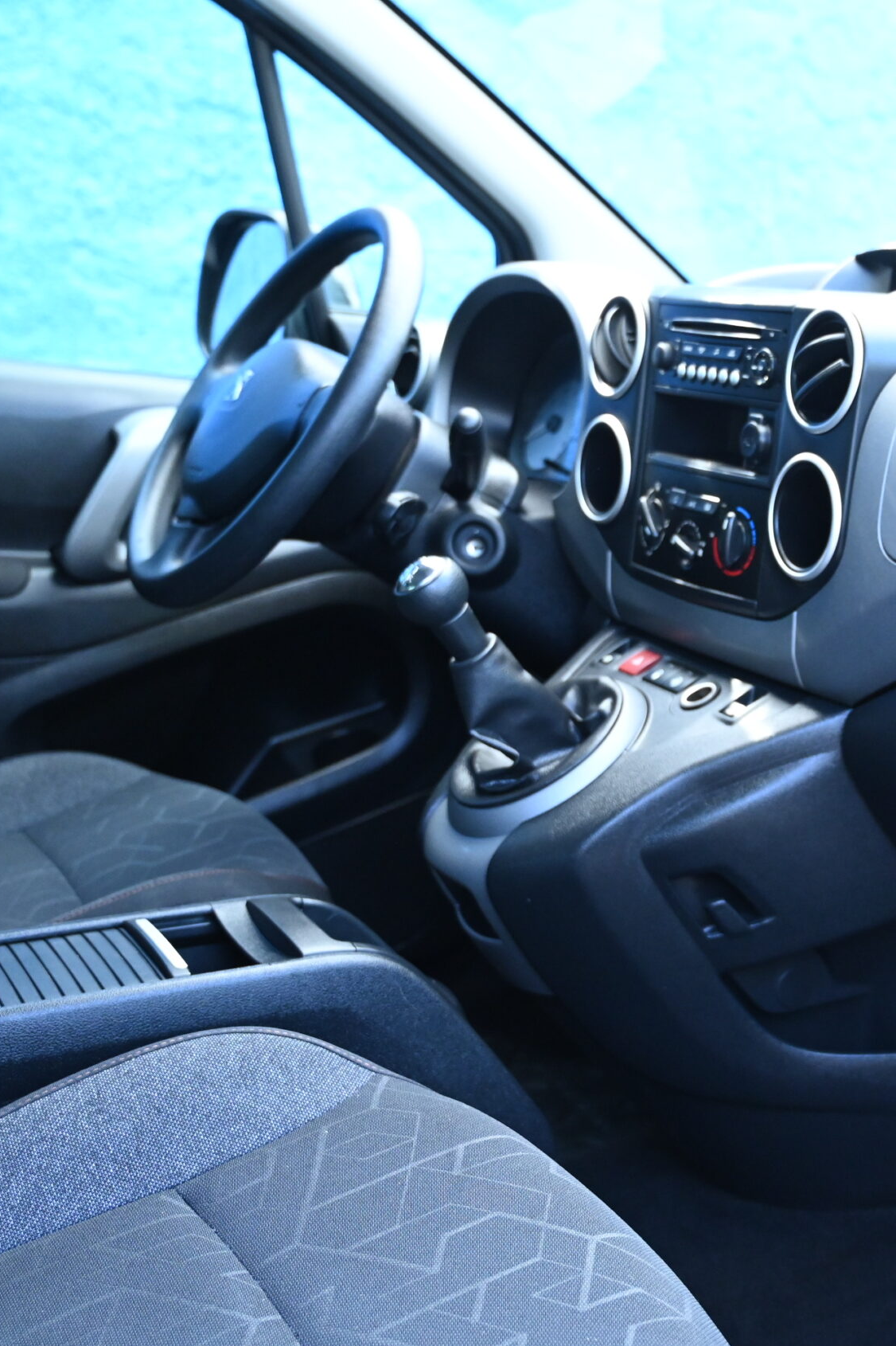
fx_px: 1867
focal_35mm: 50
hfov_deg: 25.7
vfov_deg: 39.6
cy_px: 667
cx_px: 883
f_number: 4
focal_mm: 33
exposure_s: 1/400
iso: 4500
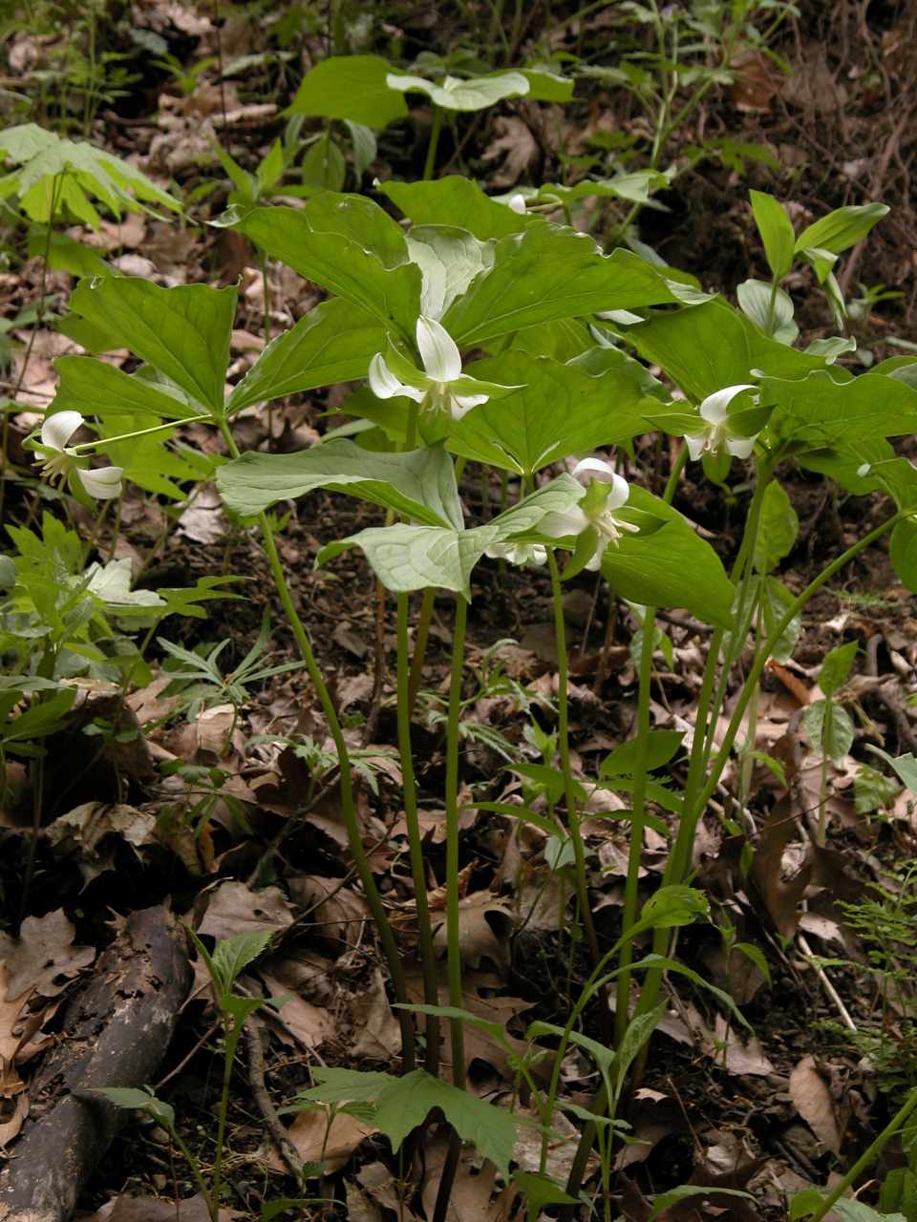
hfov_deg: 12.8
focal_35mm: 116
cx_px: 458
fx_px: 4097
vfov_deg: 17.0
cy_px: 611
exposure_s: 1/19.9
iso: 100
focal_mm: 29.5
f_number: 3.7
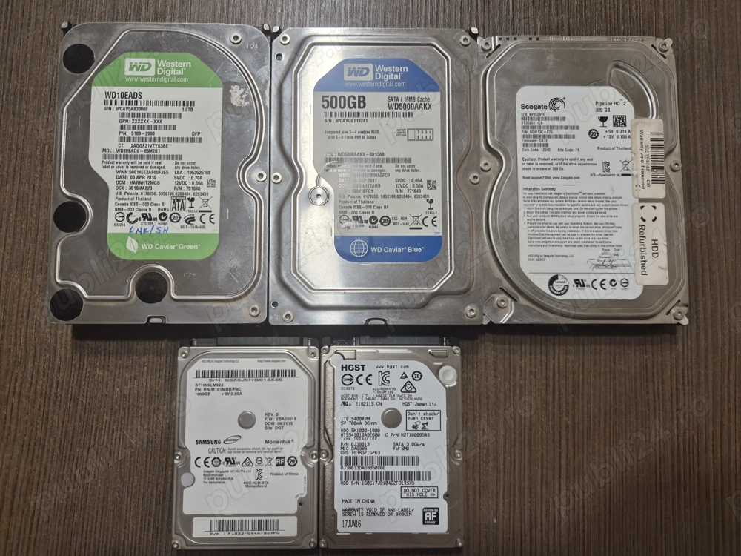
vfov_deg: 58.9
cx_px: 370
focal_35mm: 23
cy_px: 278
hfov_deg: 73.9
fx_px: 492
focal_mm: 5.4
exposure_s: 1/100
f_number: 1.8
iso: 80
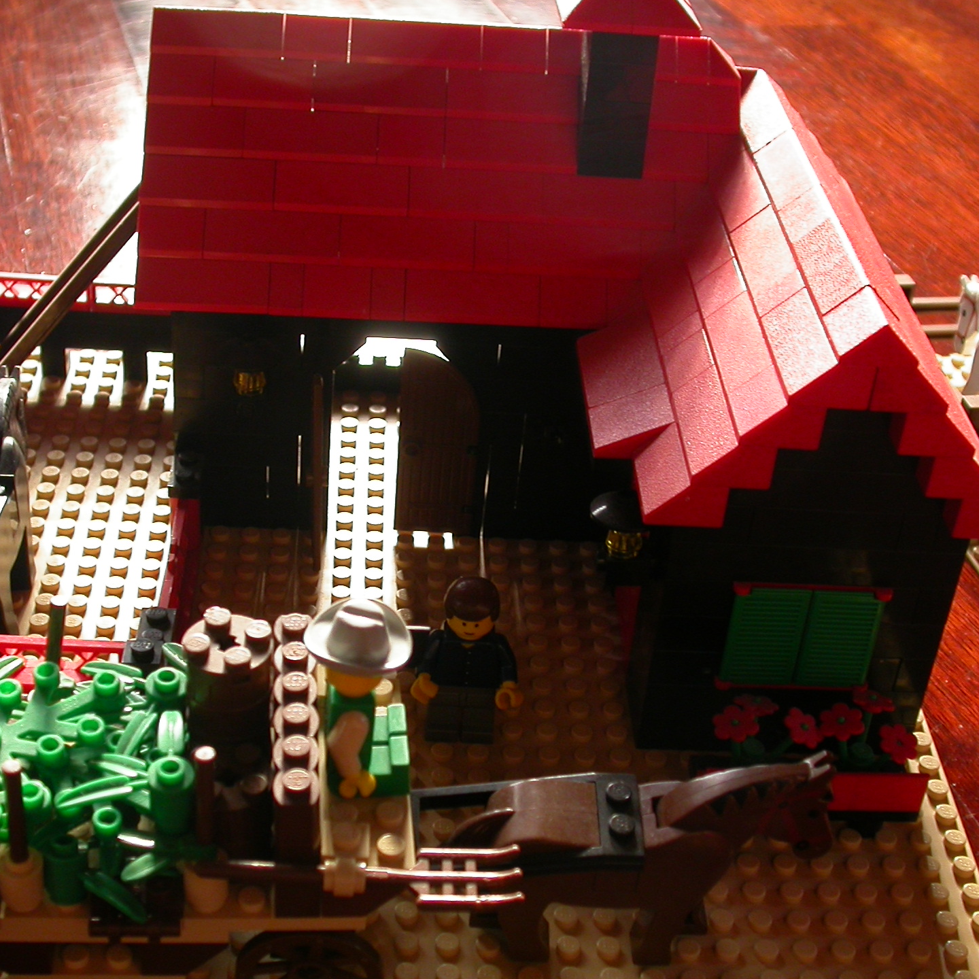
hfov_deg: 32.2
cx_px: 451
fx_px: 1696
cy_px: 515
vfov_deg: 32.2
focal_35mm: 53
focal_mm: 7.85
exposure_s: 1/55.7
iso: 100
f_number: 3
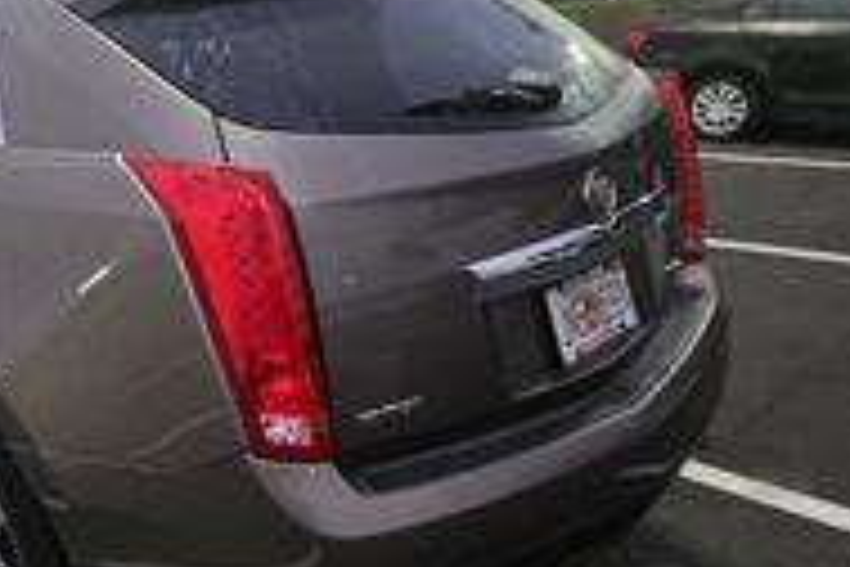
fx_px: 850
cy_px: 238
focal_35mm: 36
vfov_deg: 36.8
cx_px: 108
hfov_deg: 48.4
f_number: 2.2
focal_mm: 2.2
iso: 1250
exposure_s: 1/40
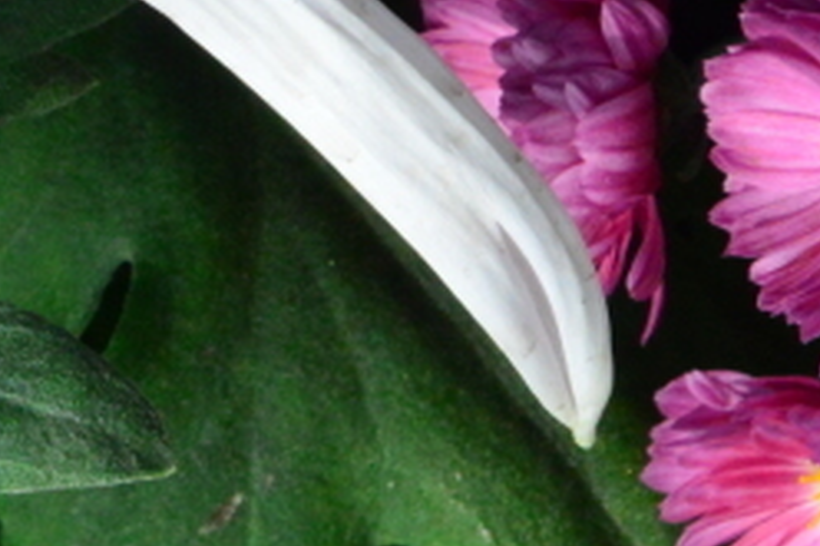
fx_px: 23923
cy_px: -243
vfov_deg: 1.3
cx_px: -331
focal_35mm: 1051
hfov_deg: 2.0
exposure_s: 1/250
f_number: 18
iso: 2200
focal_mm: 170
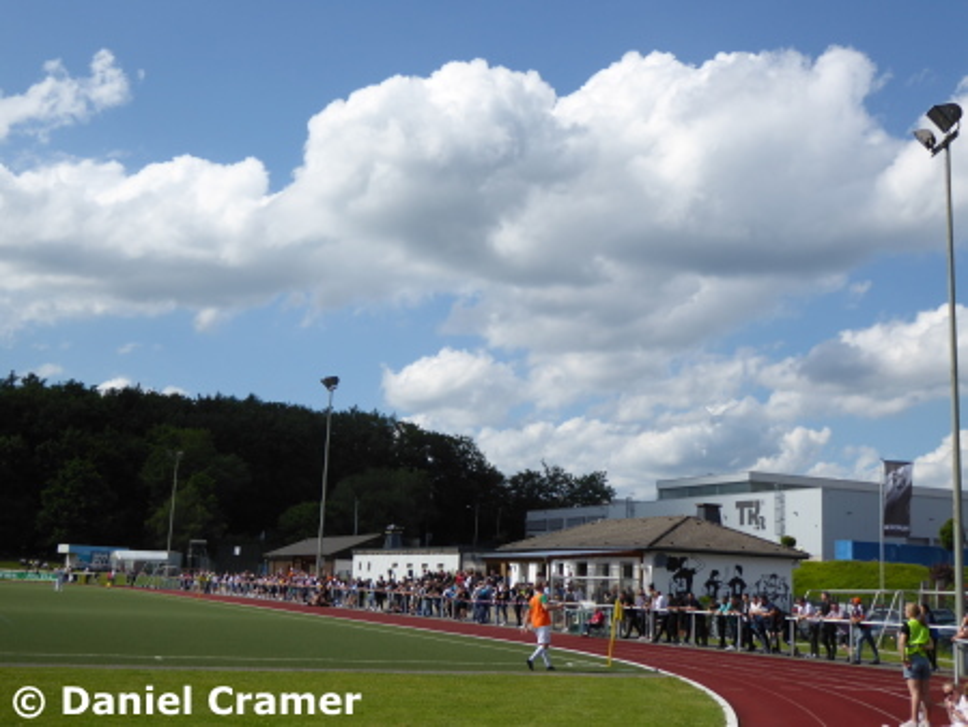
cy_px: 364
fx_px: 1231
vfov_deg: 32.9
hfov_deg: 42.9
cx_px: 484
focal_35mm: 44
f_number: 3.9
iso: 80
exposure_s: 1/1000
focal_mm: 7.8
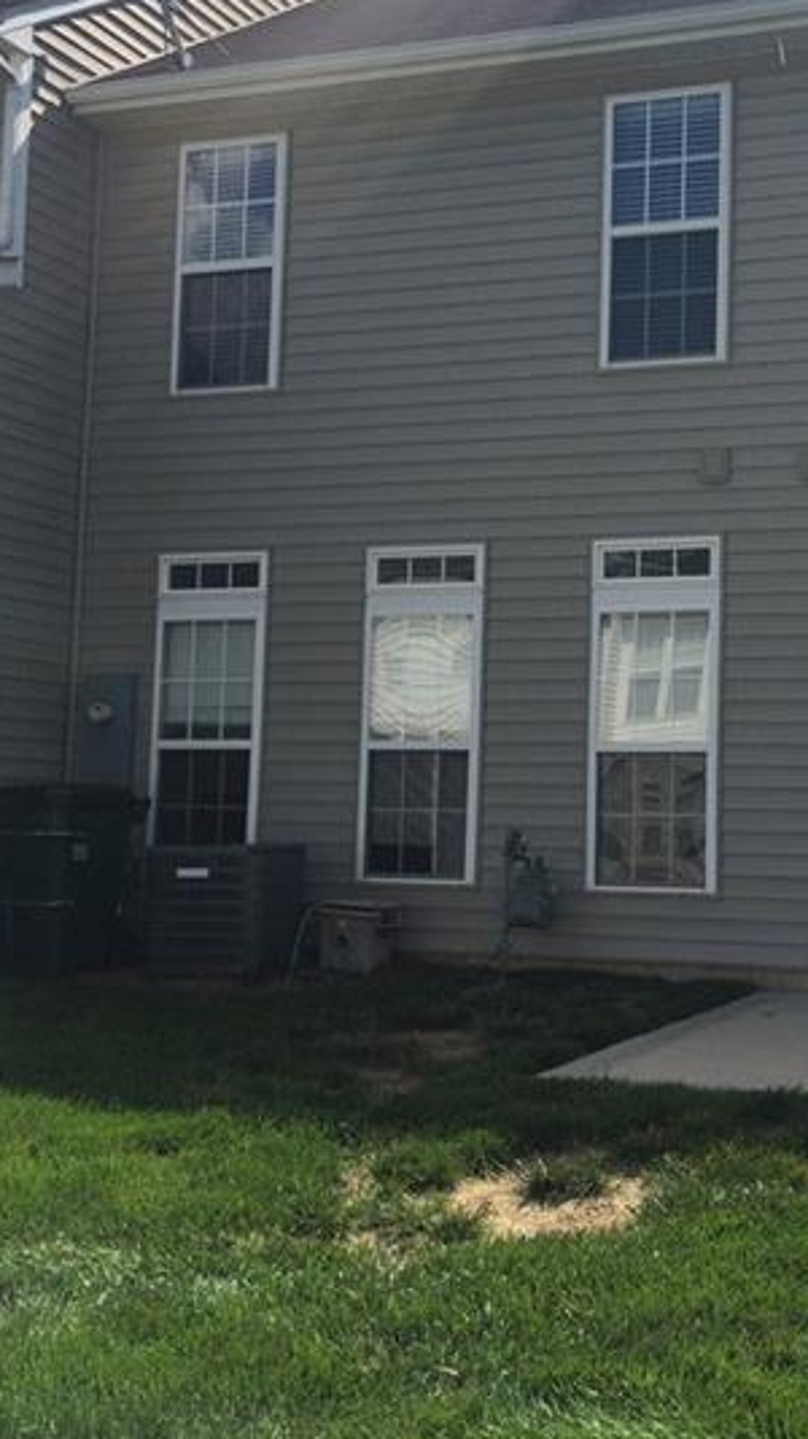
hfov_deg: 24.9
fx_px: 1792
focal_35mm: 47
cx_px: 660
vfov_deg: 43.7
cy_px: 641
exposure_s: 1/2564
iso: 40
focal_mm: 4.12
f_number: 2.2
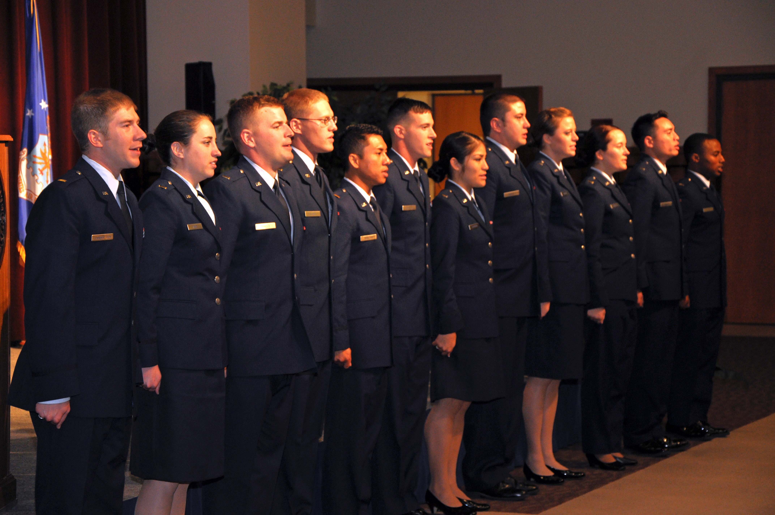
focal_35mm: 112
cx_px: 388
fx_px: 2419
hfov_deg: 18.2
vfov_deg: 12.1
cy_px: 258
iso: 500
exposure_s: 1/60
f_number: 5.3
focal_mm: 75
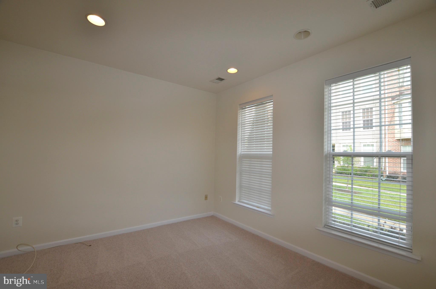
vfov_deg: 77.1
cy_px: 144
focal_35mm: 15
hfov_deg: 100.5
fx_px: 181
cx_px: 218
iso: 400
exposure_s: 1/160
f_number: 6.3
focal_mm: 10
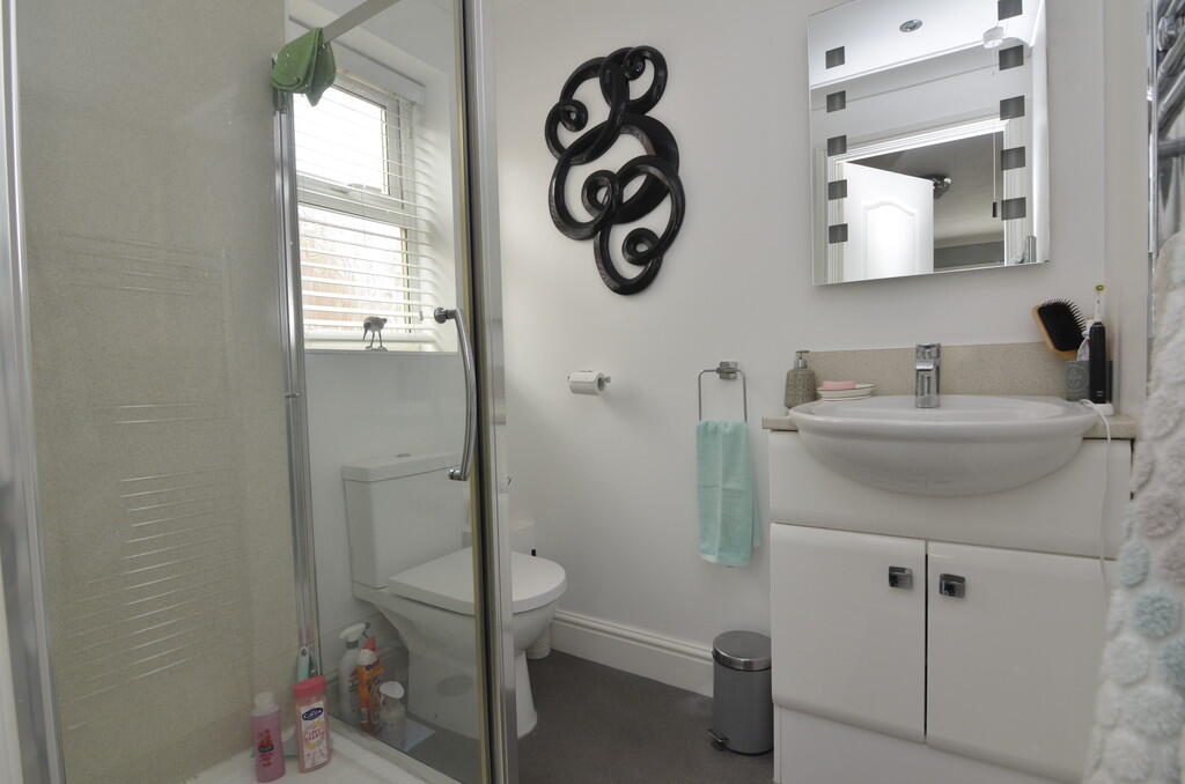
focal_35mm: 16
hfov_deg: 95.1
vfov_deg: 71.8
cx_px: 592
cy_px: 392
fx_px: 542
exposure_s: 1/60
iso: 500
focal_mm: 11
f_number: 8
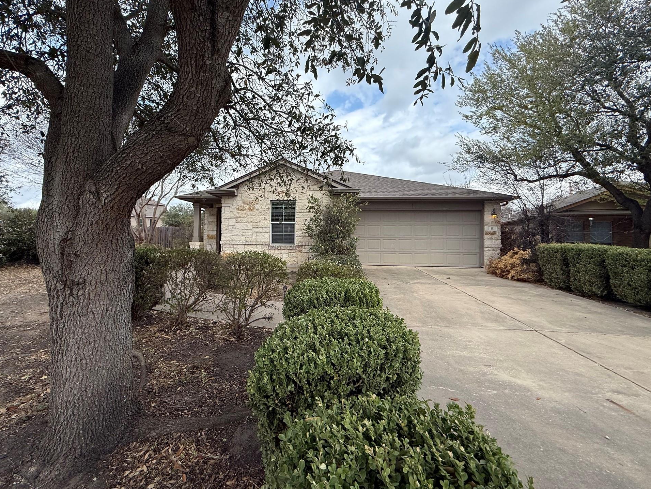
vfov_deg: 81.7
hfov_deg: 98.1
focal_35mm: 15
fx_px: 282
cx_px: 307
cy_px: 231
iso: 64
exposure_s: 1/1105
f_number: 2.2
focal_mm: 2.22
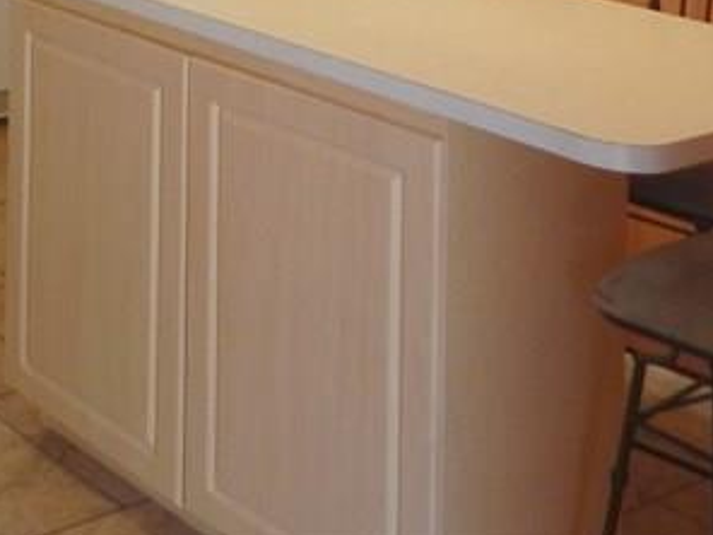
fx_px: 1565
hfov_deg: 22.9
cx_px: -207
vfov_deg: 16.7
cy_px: -376
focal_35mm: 76
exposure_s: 1/30
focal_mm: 4
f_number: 3
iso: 125
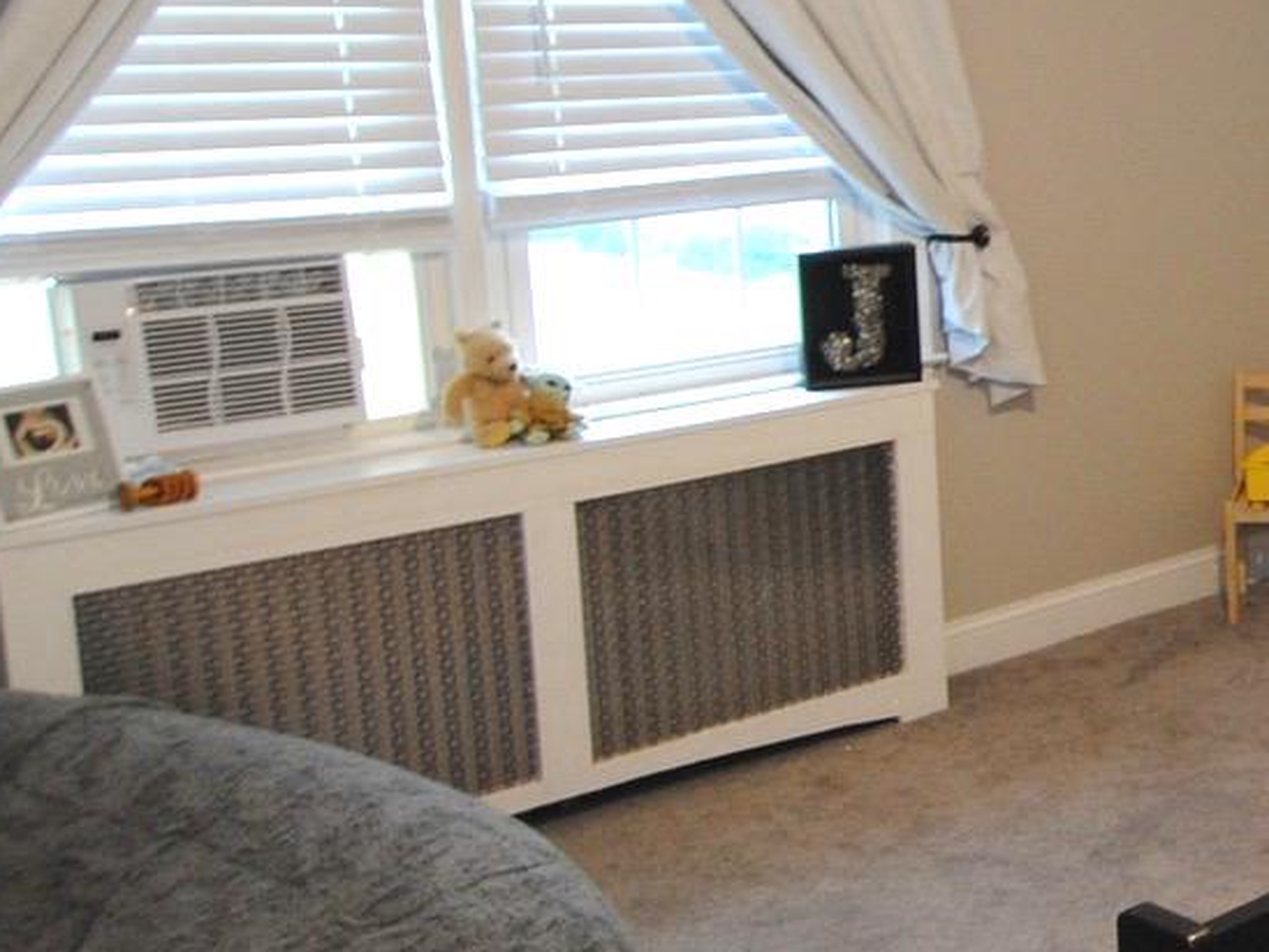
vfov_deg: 26.9
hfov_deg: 29.8
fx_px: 1980
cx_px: 1565
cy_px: 320
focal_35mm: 54
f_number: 3.5
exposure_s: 1/8
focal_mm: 10
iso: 400
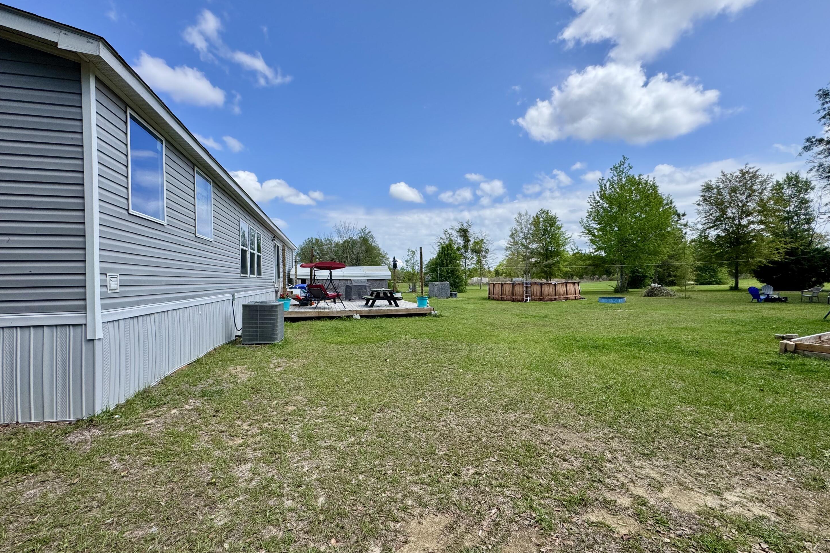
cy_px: 284
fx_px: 346
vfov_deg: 77.3
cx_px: 416
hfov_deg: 100.4
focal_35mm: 15
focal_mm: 2.22
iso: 50
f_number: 2.2
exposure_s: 1/1832
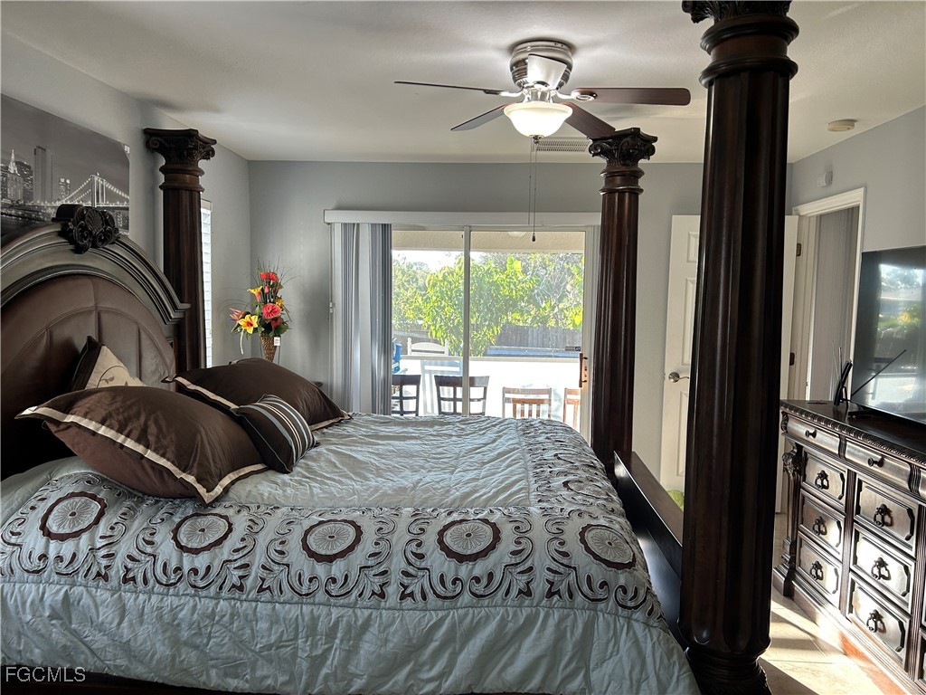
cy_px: 348
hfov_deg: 67.3
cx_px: 463
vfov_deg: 53.1
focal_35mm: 26
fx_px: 696
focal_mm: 5.7
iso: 100
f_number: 1.5
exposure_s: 1/120
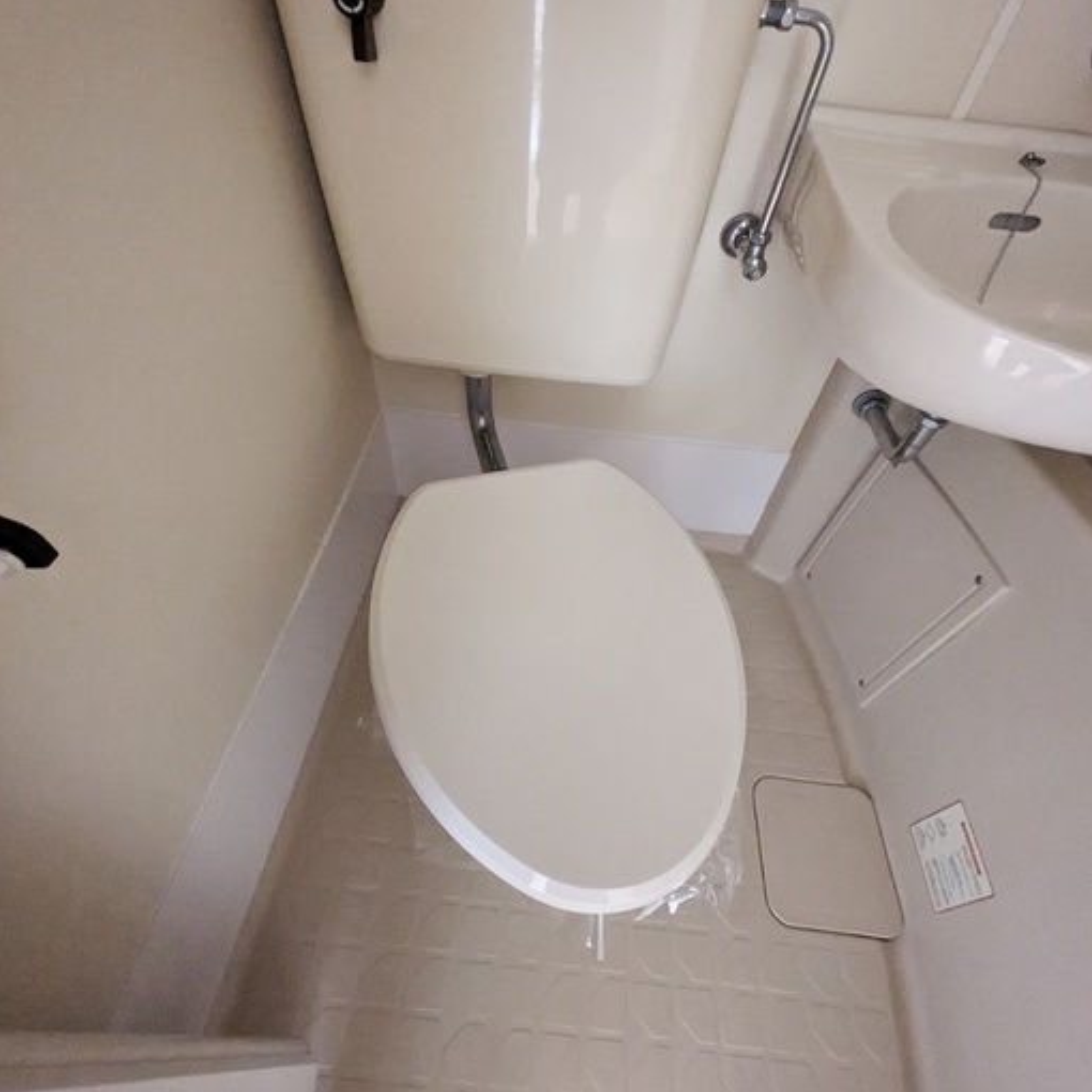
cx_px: 561
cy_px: 473
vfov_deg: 83.5
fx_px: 607
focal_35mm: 17
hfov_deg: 83.9
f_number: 2.2
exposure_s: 1/20
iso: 3579
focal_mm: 1.83
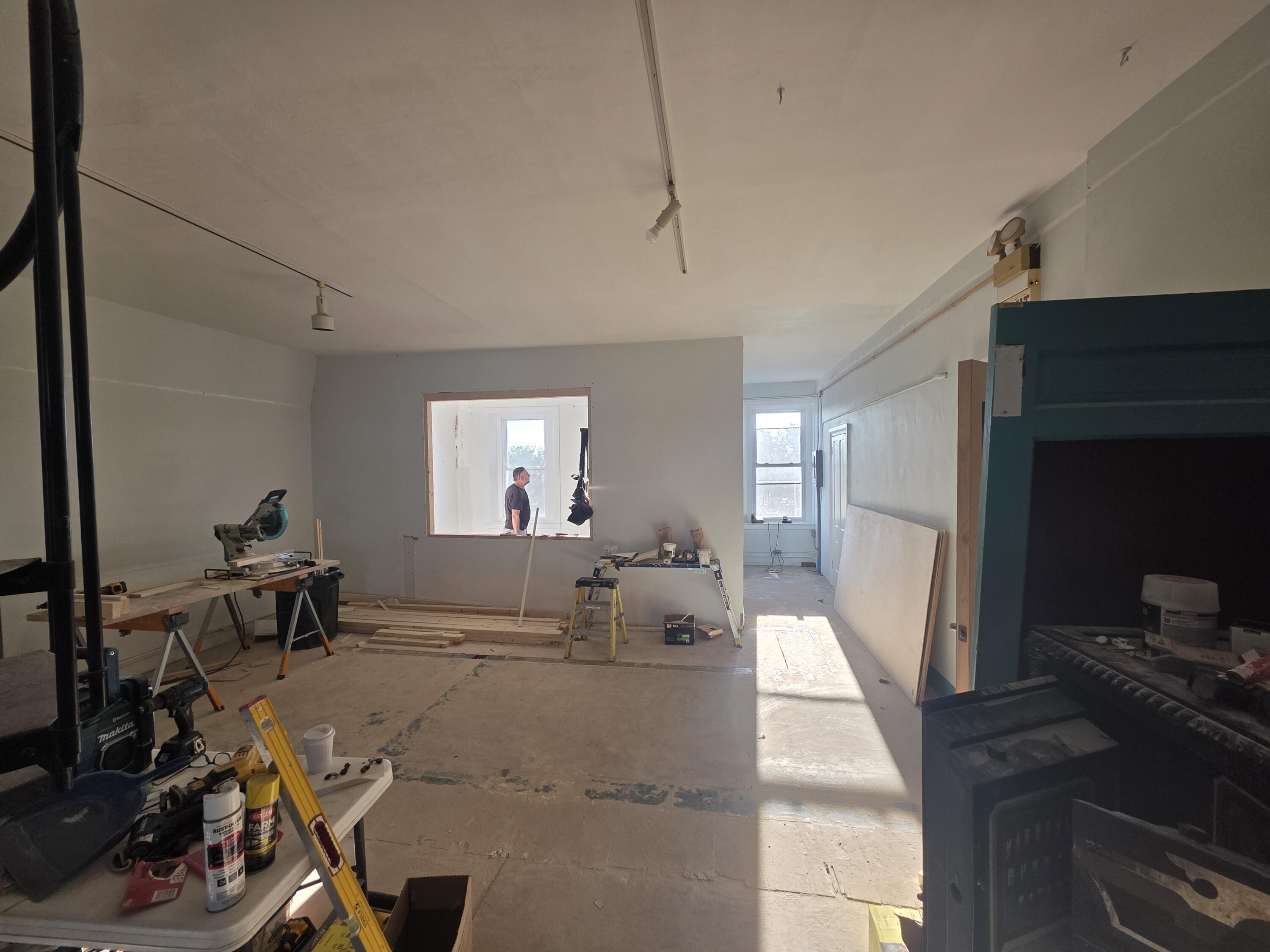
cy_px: 476
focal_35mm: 13
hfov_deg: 106.2
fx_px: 477
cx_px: 635
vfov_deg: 89.9
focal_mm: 2.2
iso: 40
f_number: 1.9
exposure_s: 1/120
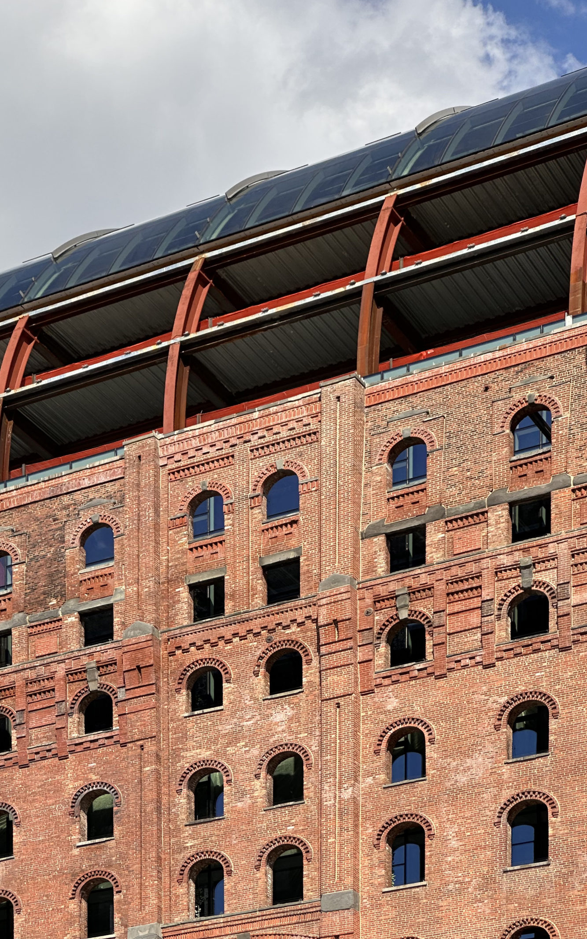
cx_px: 257
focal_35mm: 98
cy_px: 520
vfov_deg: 21.2
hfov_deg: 13.3
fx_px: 2508
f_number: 2.8
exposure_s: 1/927
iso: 32
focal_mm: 9
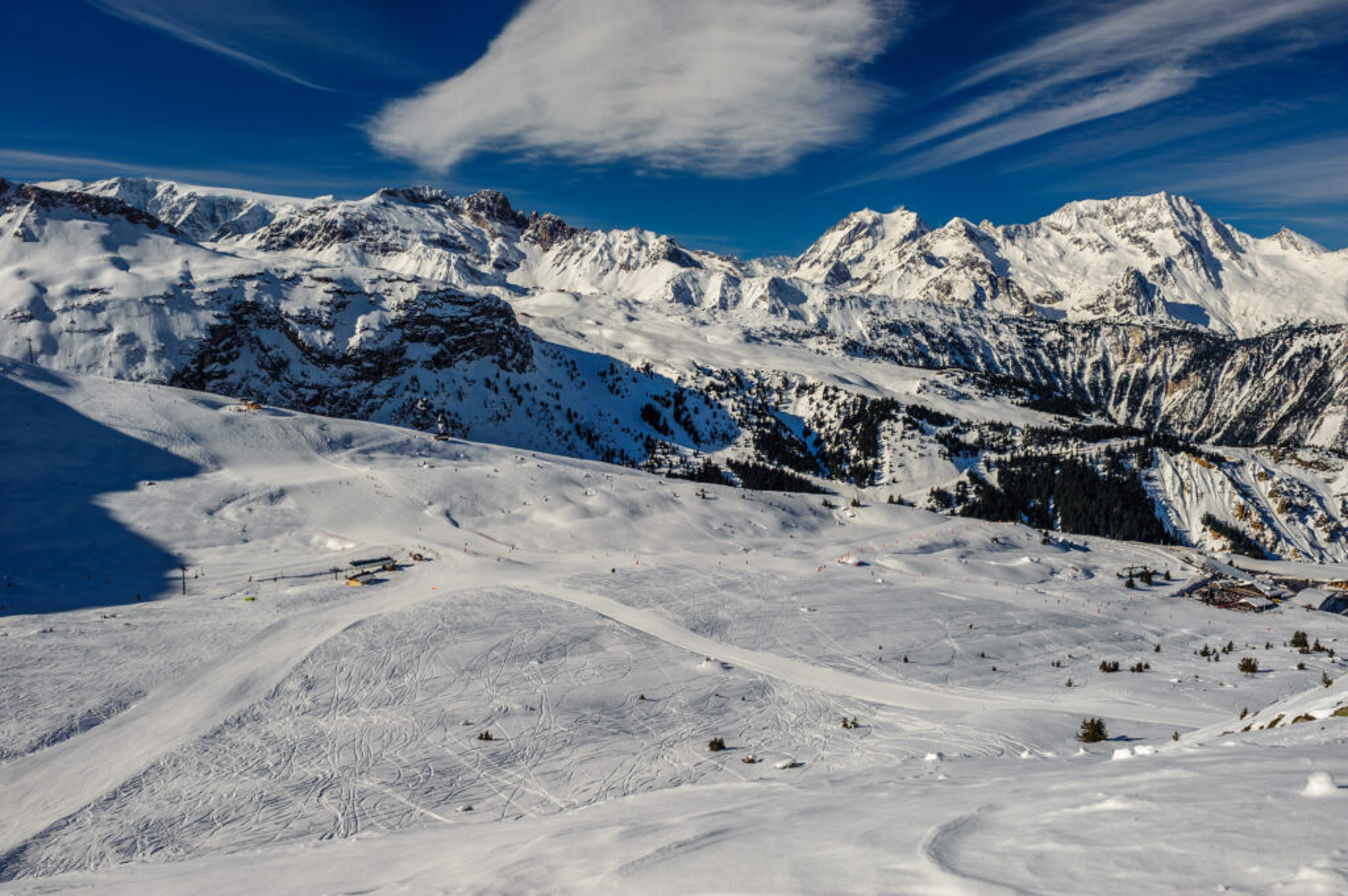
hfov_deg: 73.8
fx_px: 898
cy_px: 448
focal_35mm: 24
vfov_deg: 53.1
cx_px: 674
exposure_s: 1/500
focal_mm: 24
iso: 200
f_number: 8
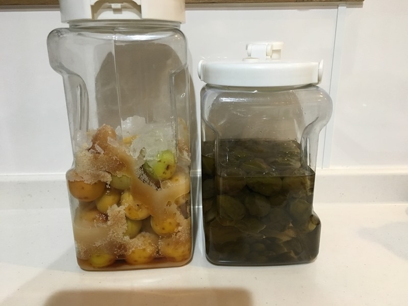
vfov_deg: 48.2
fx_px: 342
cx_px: 204
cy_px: 153
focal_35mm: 29
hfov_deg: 61.7
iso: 200
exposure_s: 1/30
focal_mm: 4.15
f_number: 2.2
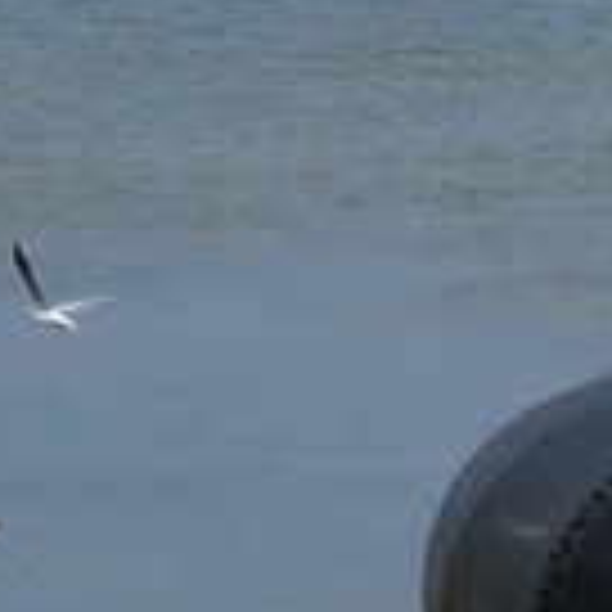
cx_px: 2853
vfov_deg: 1.4
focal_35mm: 1219
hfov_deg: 1.4
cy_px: -396
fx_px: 24383
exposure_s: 1/400
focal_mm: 122
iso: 200
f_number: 13
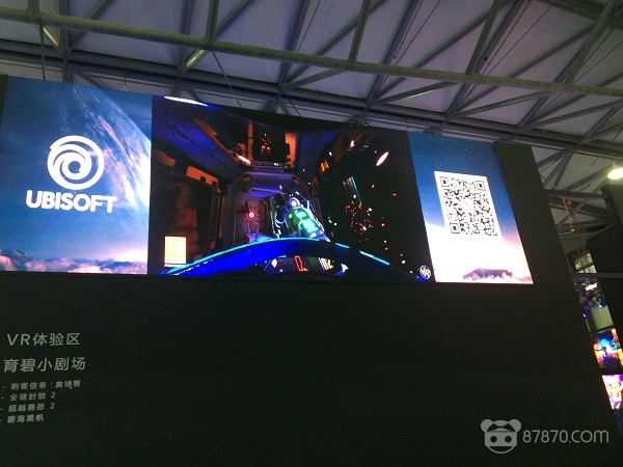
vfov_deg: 48.2
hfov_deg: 61.7
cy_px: 234
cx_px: 312
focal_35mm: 29
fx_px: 522
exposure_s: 1/33
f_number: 2.2
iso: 125
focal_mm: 4.15
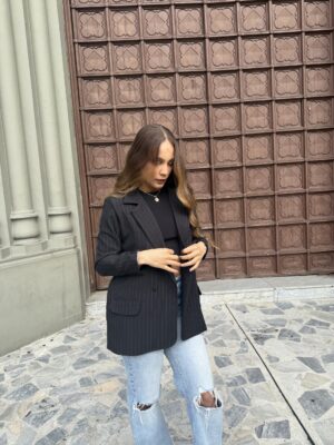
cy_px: 222
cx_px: 167
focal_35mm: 24
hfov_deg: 56.8
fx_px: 309
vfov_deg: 71.6
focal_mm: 6.76
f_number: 1.78
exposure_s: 1/1060
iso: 80
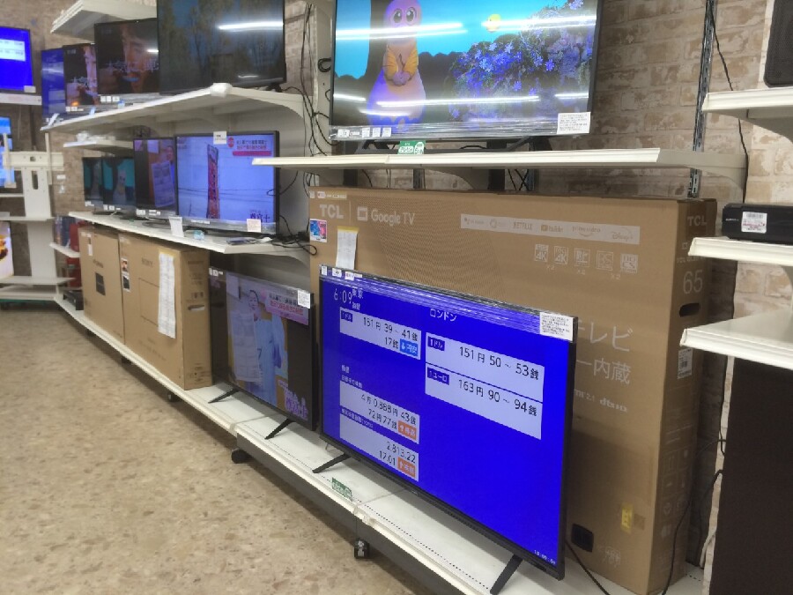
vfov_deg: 48.2
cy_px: 298
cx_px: 396
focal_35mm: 29
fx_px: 664
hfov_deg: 61.7
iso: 40
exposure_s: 1/40
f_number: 2.2
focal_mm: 4.15
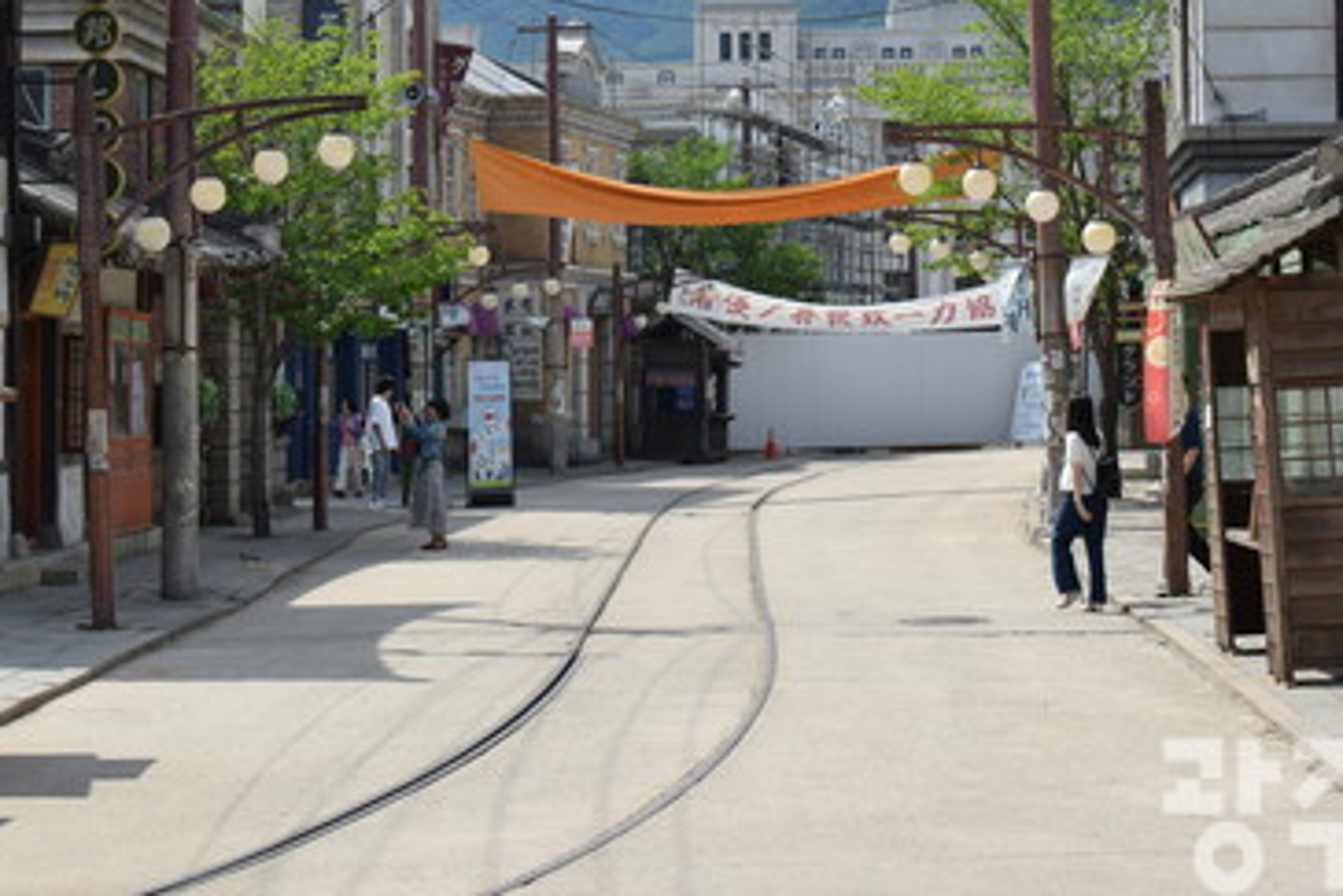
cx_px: 550
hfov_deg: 24.1
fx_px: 3135
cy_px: 247
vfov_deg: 16.2
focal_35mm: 84
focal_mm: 34
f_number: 10
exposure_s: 1/400
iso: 200
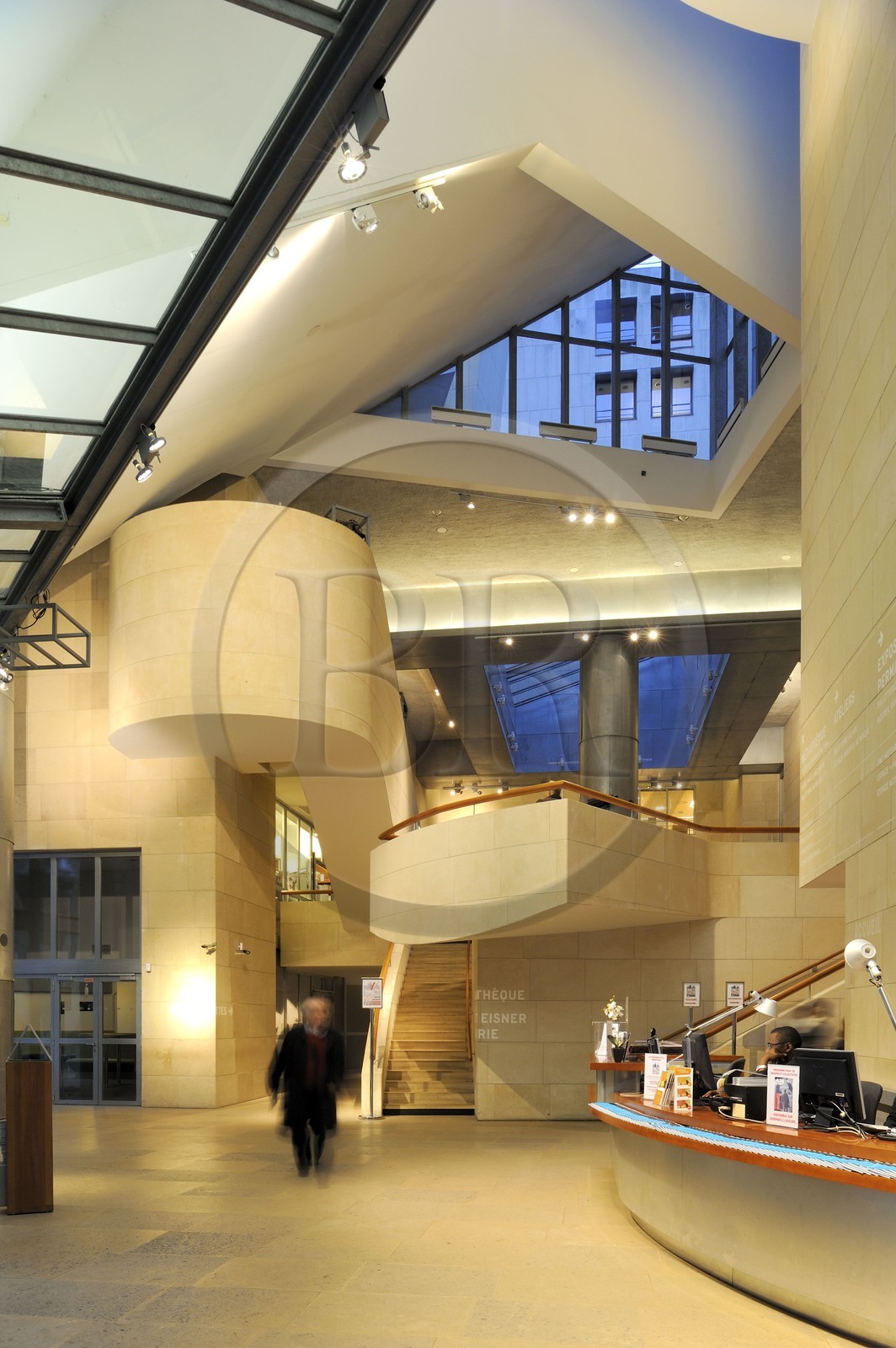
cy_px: 674
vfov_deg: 73.8
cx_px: 448
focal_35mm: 24
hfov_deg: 53.1
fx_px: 897
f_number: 13
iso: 400
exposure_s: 1
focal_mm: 24
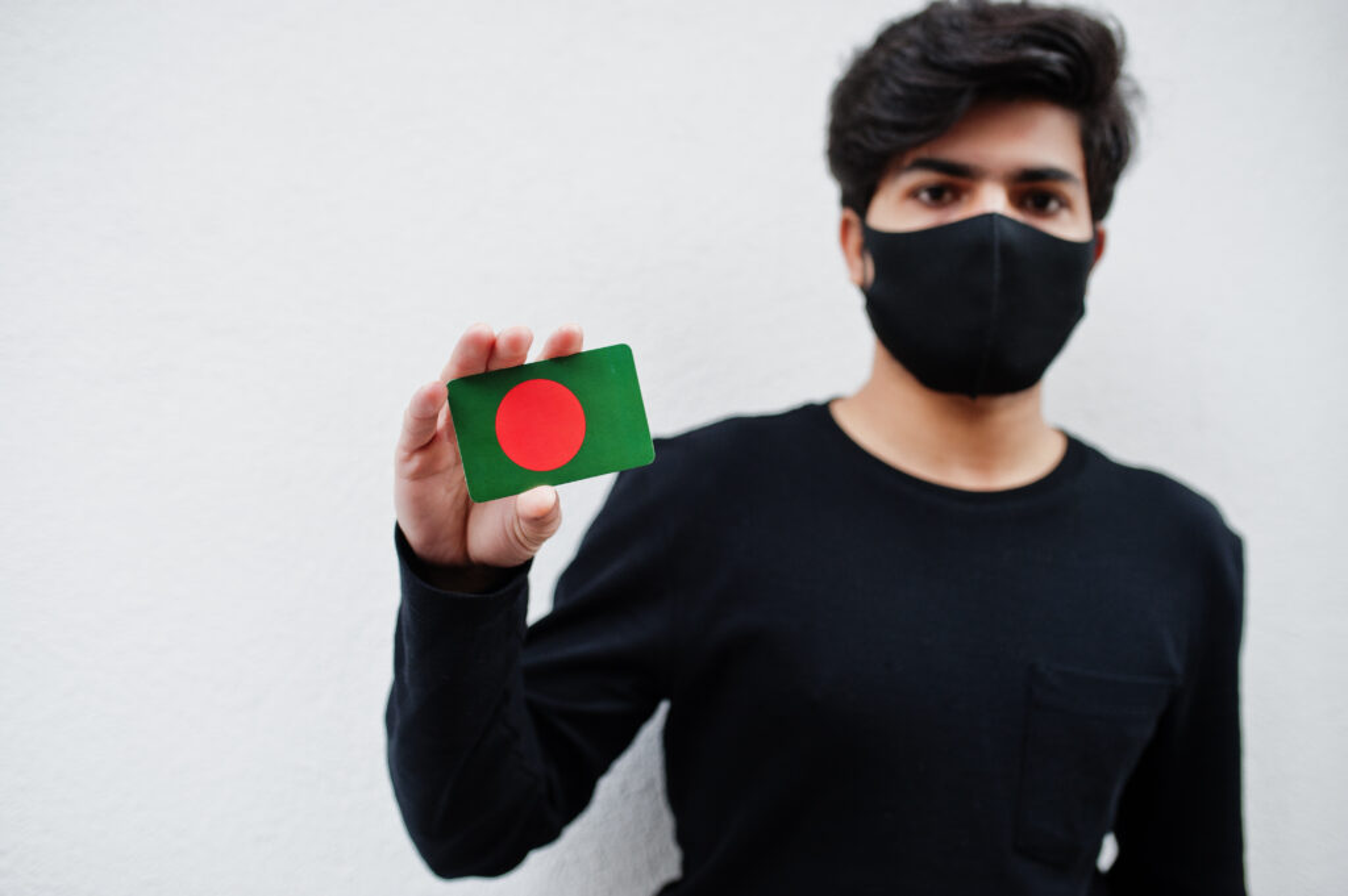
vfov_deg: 37.8
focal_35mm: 35
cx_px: 674
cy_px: 448
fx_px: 1309
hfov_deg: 54.5
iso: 400
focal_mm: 35
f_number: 2.5
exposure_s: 1/160
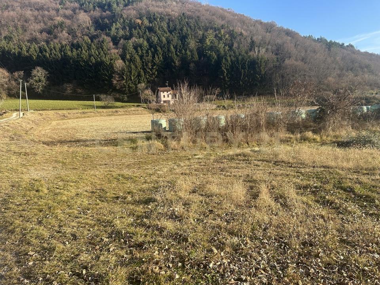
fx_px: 285
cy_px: 142
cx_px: 190
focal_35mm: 26
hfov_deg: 67.3
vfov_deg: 53.1
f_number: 1.5
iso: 50
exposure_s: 1/1361
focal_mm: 5.7
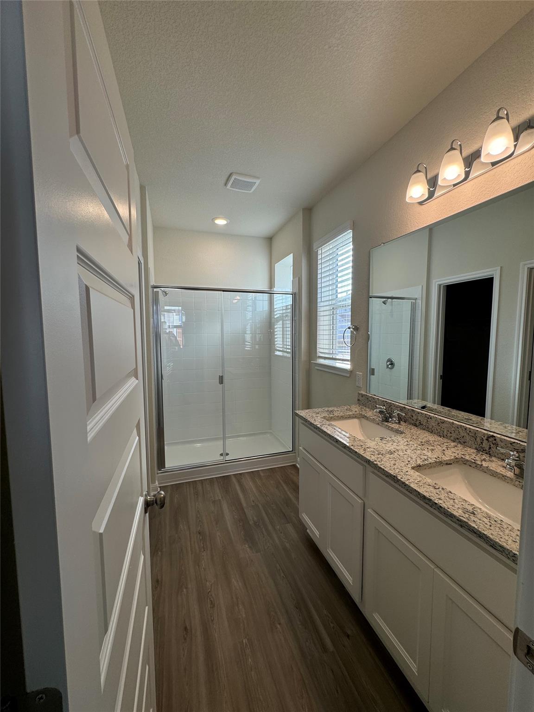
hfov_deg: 85.7
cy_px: 356
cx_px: 267
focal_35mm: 14
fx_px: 288
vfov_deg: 102.1
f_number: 2.2
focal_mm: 2.22
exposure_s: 1/120
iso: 50
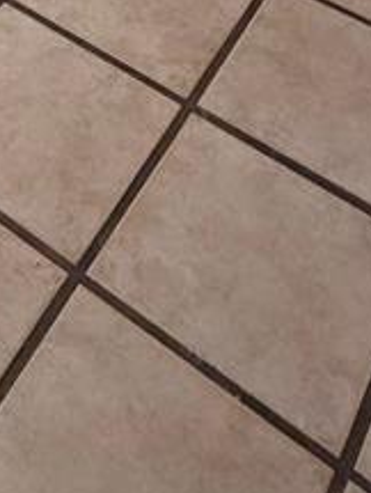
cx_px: -160
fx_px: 1111
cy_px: -502
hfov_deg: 17.3
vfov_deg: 17.5
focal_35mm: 78
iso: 250
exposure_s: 1/121
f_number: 2.2
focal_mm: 2.22
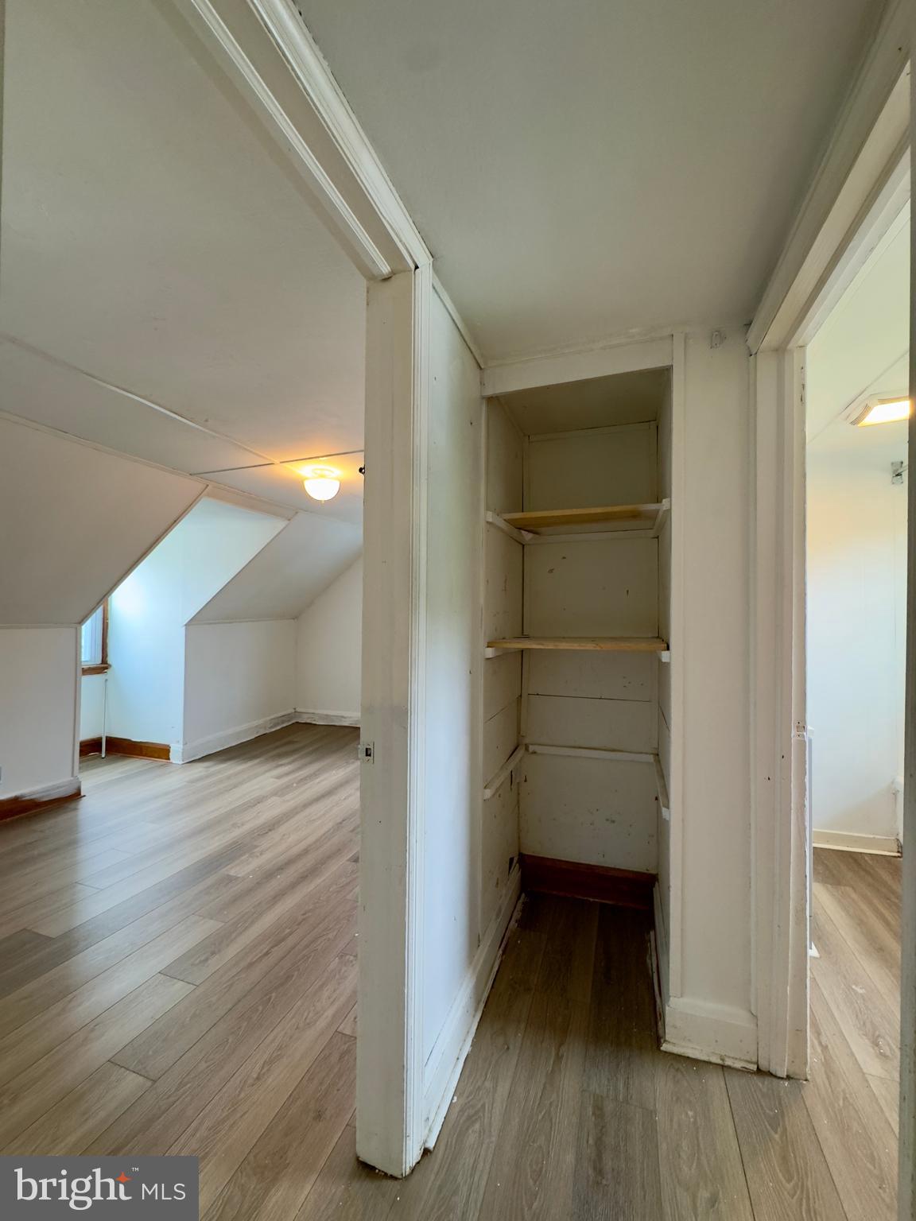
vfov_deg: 102.1
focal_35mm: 14
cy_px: 610
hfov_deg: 85.7
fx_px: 494
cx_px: 458
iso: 250
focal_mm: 2.22
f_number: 2.2
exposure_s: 1/60
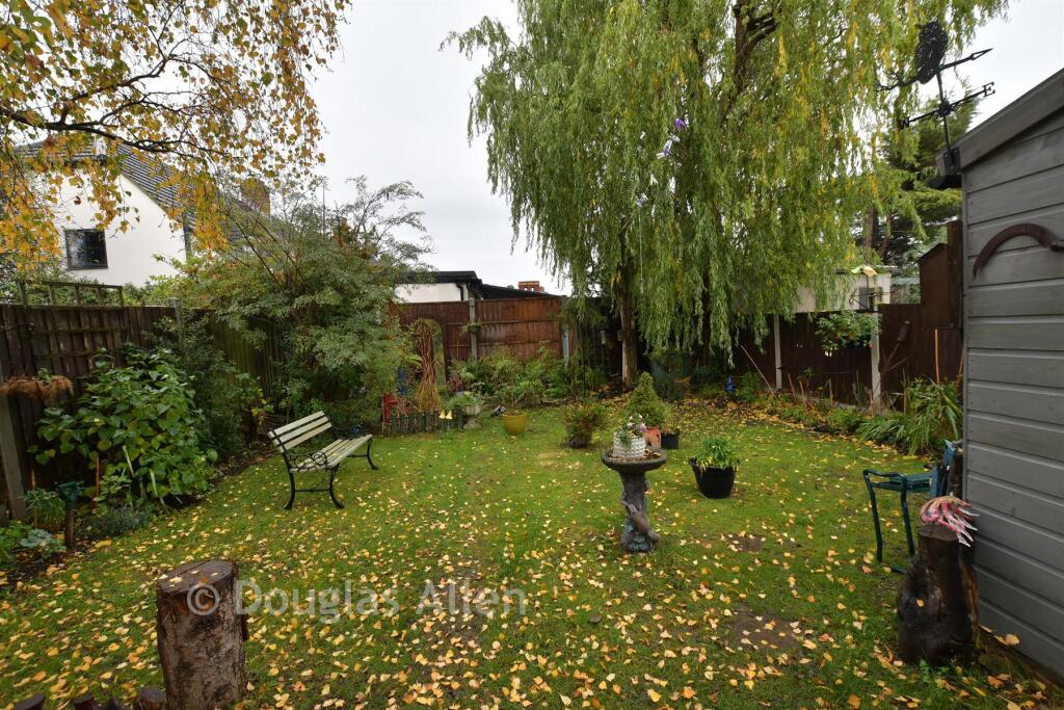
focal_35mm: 15
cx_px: 532
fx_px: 443
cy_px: 355
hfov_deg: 100.4
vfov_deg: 77.3
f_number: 8
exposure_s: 1/10
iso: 100
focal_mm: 10
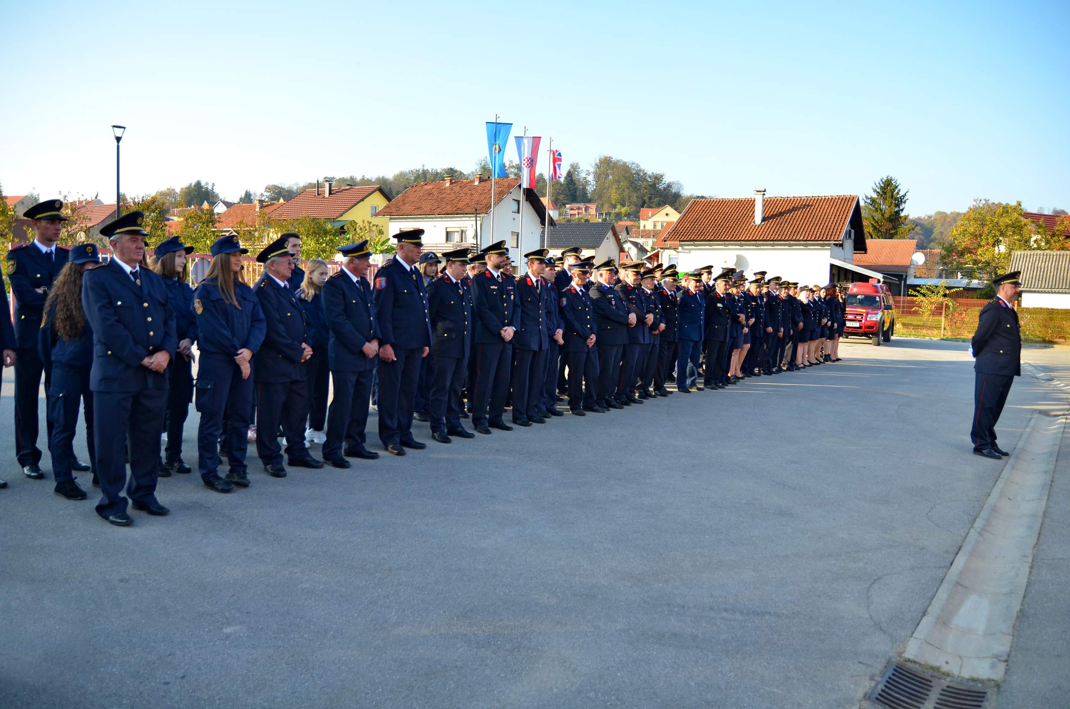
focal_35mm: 26
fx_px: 756
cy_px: 354
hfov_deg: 70.6
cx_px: 535
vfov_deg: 50.2
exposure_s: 1/800
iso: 200
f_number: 3.2
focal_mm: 17
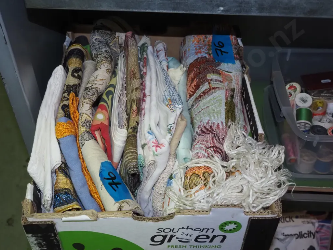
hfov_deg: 42.9
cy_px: 125
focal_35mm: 44
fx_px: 423
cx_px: 166
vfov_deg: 32.9
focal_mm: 22
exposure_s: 1/160
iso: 2500
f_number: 5.6
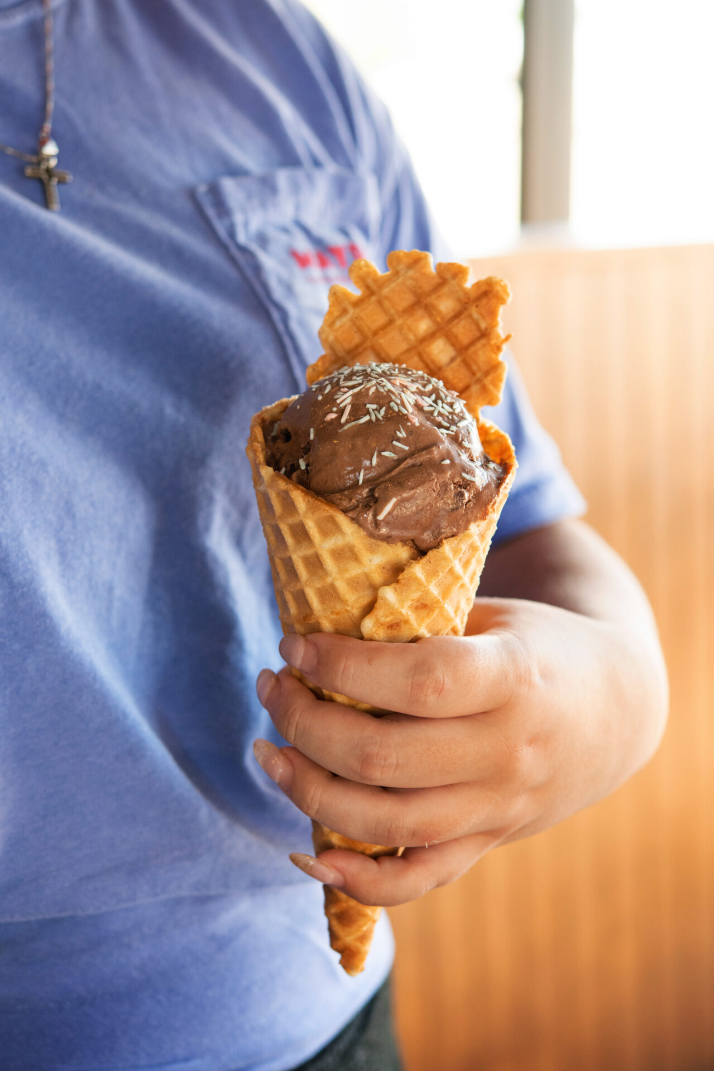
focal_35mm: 72
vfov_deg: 28.1
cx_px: 357
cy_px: 536
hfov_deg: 18.9
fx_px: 2143
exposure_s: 1/125
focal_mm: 60
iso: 640
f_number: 5
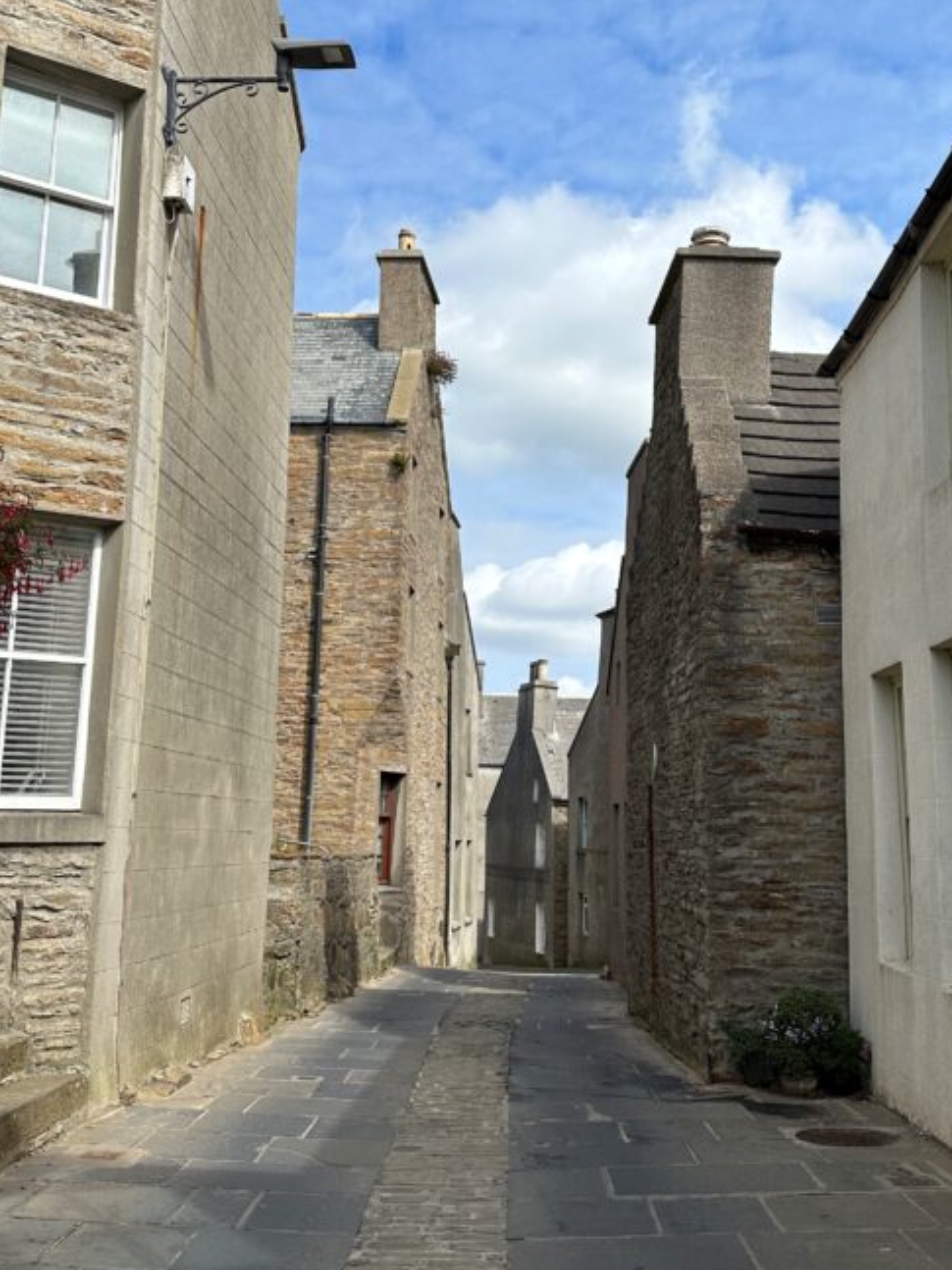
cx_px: 493
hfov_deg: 37.7
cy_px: 499
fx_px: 1394
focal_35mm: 38
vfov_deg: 48.6
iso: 80
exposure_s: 1/4762
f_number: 1.78
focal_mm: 6.86
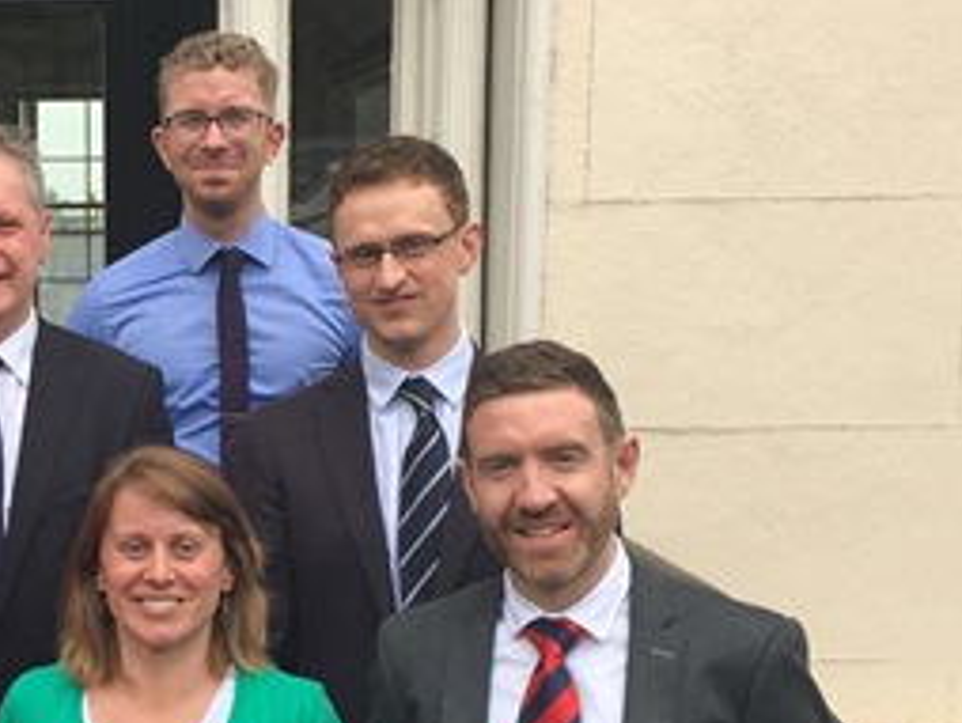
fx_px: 2031
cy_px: 538
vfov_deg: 20.1
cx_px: -8
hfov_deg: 25.3
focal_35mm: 73
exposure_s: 1/377
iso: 25
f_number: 2.2
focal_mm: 4.15
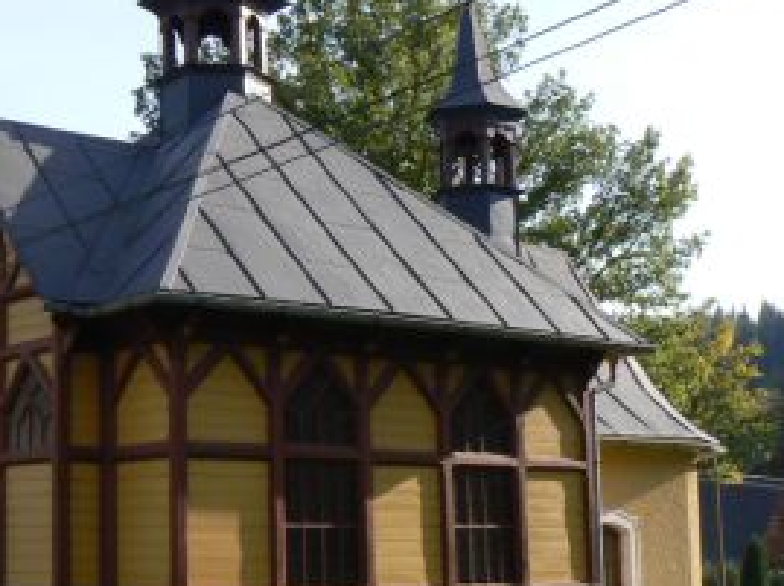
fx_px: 1515
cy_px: 235
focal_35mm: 67
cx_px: 306
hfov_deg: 28.9
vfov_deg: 21.8
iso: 80
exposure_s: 1/125
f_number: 5
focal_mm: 6
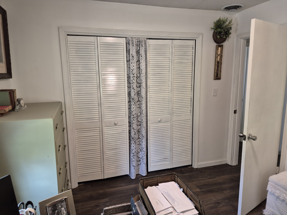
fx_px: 191
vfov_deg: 58.9
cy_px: 108
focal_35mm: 23
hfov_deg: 73.9
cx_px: 144
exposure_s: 1/120
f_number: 1.8
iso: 400
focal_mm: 5.4
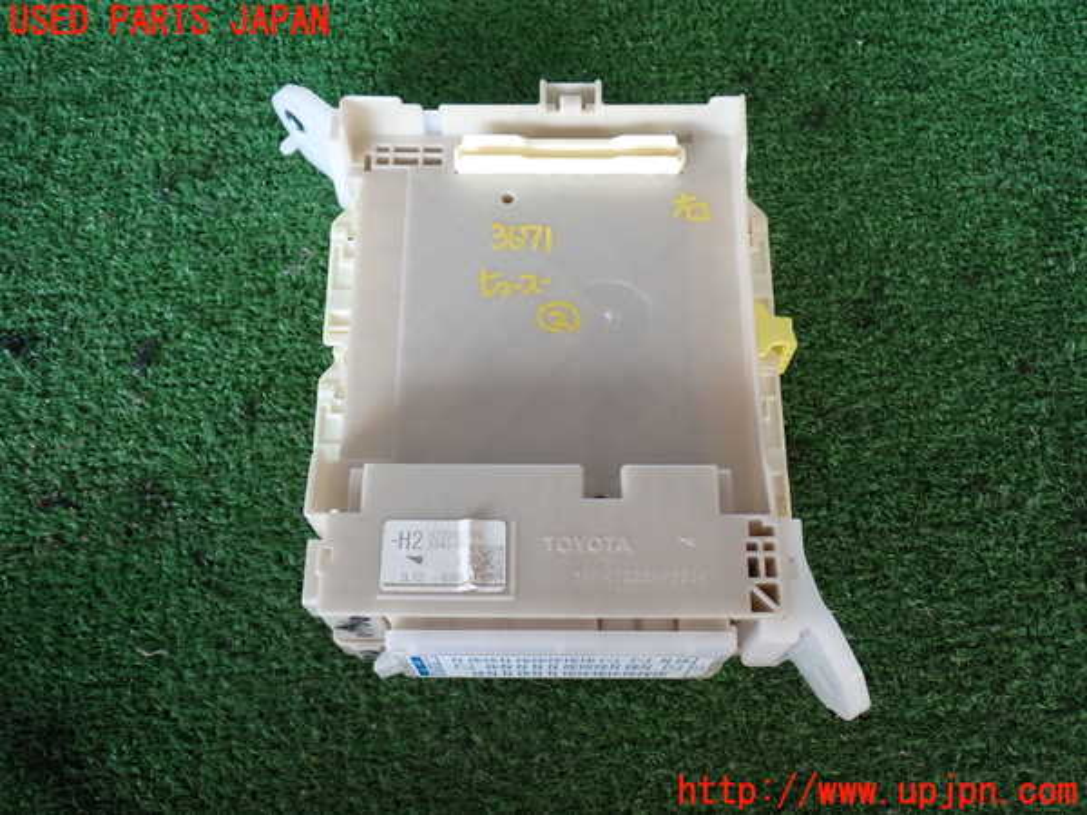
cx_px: 544
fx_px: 1130
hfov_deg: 51.4
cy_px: 408
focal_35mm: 36
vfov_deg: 39.7
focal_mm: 6.37
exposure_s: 1/80
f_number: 2.5
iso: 200
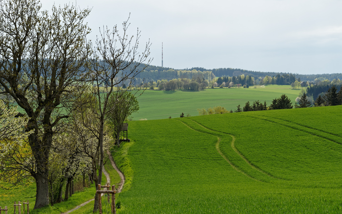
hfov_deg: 13.0
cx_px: 170
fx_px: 1497
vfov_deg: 8.2
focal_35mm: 161
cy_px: 113
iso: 400
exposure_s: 1/200
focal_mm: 156.6
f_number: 11
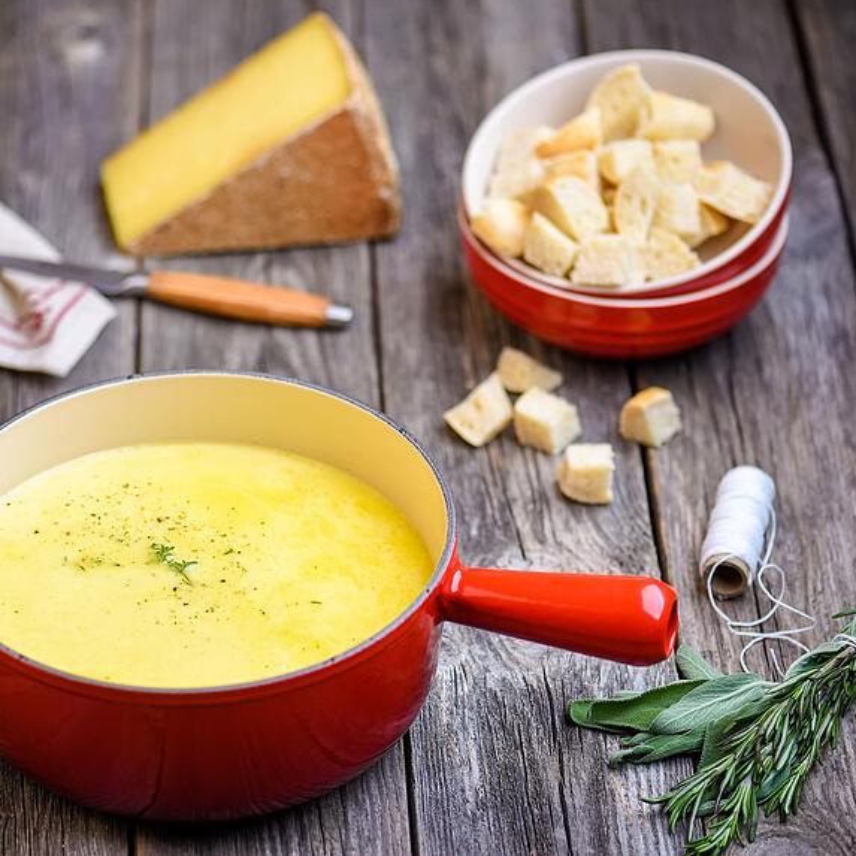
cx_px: 241
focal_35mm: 135
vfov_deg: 12.9
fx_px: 3777
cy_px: 425
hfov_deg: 12.9
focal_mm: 105
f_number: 4.5
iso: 200
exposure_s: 1/60
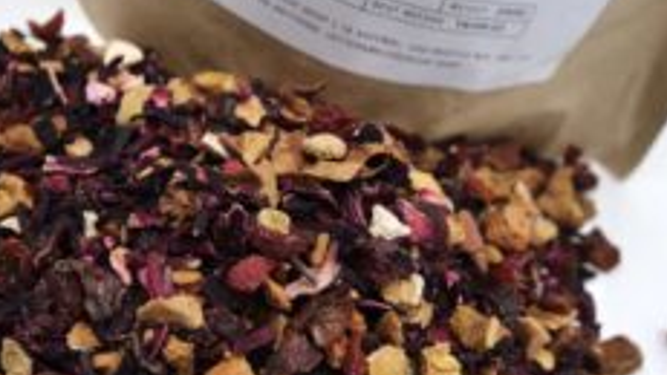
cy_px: 75
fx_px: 1468
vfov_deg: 14.5
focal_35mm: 83
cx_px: 370
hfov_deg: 25.6
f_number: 5
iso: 200
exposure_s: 1/200
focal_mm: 22
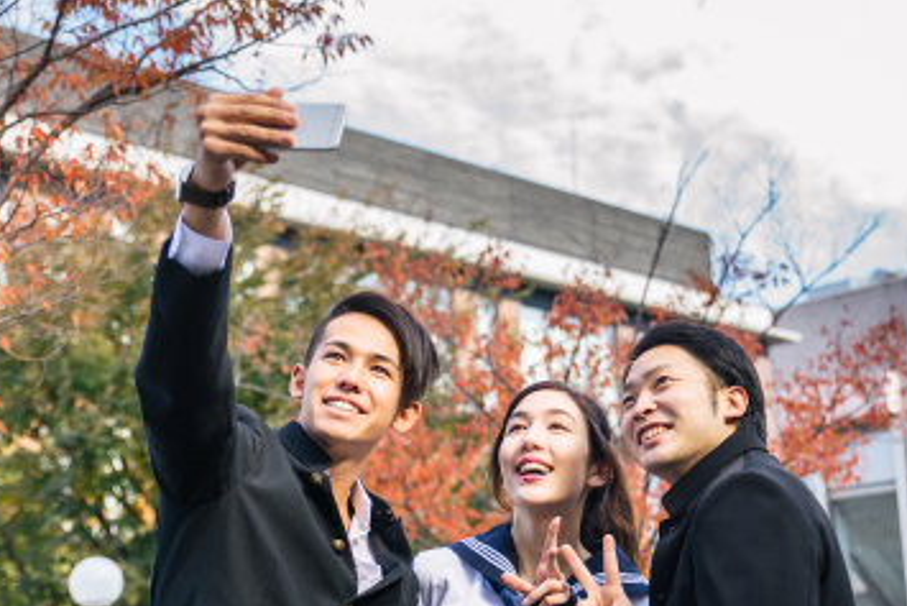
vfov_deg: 19.8
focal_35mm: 69
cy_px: 316
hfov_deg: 29.0
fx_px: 1739
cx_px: 621
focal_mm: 40
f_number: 2.8
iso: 125
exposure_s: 1/250
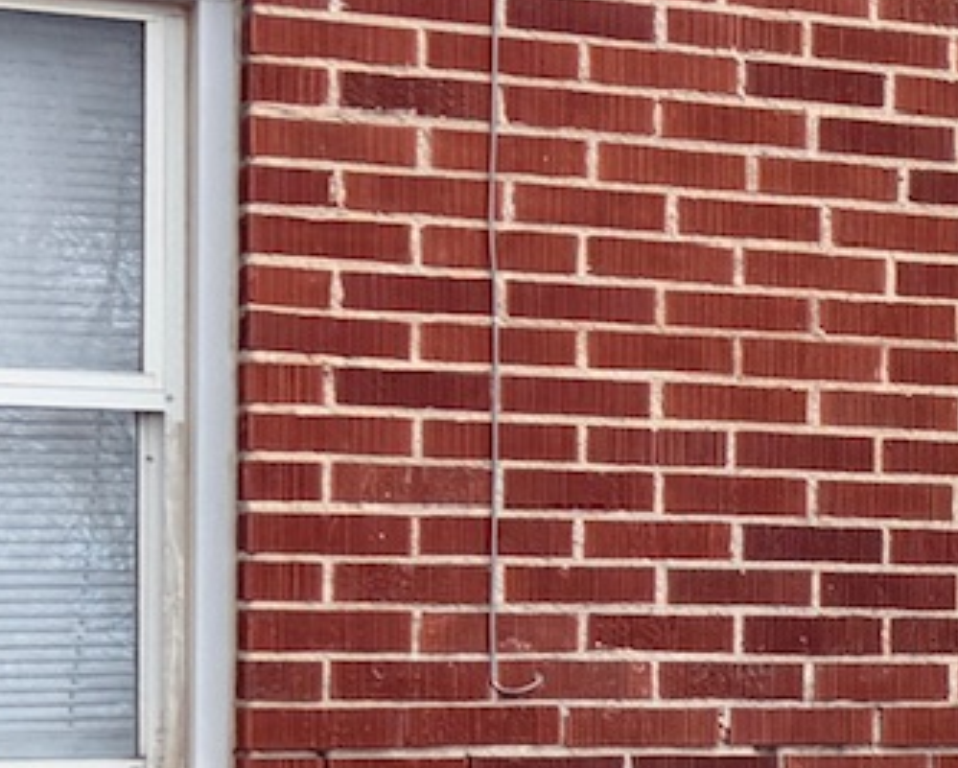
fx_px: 4086
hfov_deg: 9.9
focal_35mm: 144
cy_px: 616
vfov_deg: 10.7
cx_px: 2909
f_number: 1.78
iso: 100
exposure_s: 1/992
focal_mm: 6.76
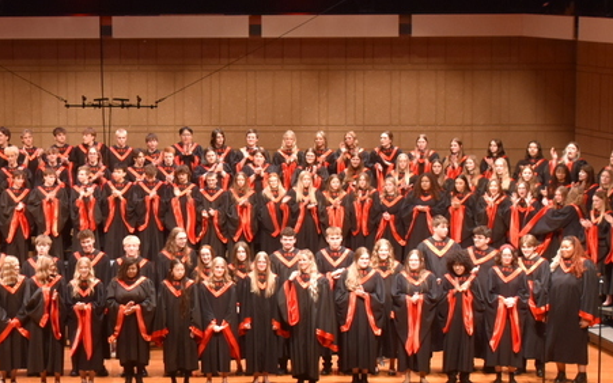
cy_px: 232
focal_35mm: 118
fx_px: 1972
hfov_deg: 17.6
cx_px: 152
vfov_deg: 11.1
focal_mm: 34
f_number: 4.5
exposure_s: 1/60
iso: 1250
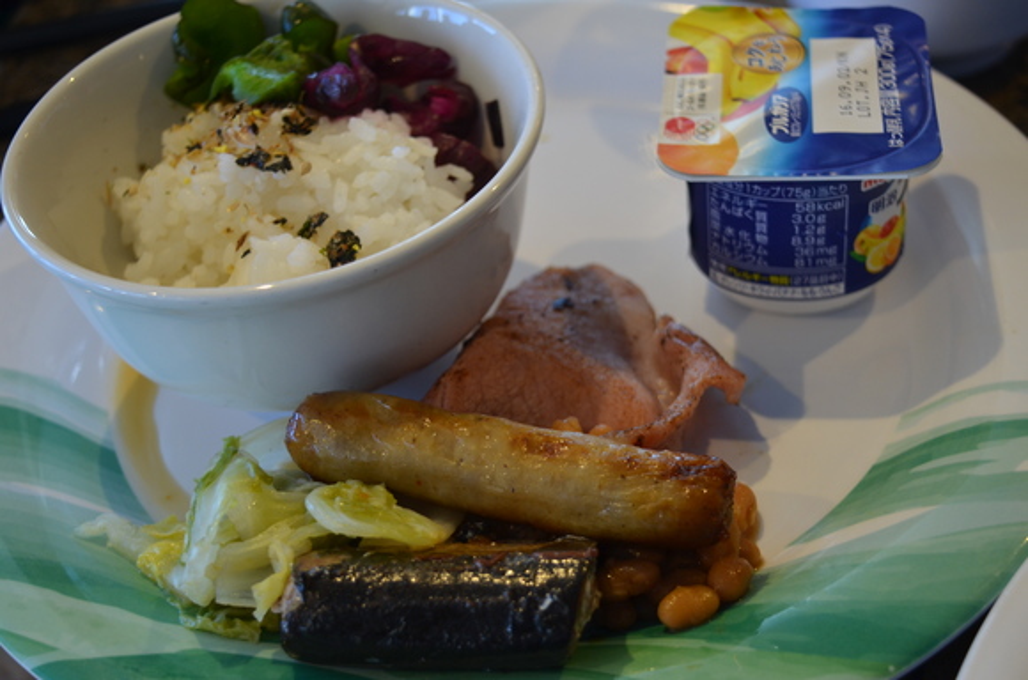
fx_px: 1624
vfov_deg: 23.7
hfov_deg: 35.1
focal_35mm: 57
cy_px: 340
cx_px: 514
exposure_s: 1/60
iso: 400
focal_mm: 38
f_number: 4.8
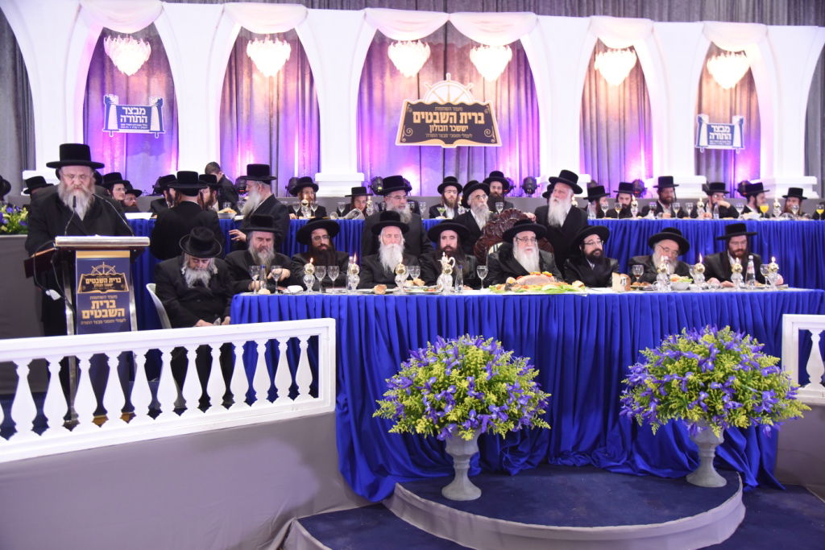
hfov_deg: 61.9
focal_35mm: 30
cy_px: 275
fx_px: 688
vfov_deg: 43.6
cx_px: 412
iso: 1600
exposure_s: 1/160
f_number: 4
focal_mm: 30
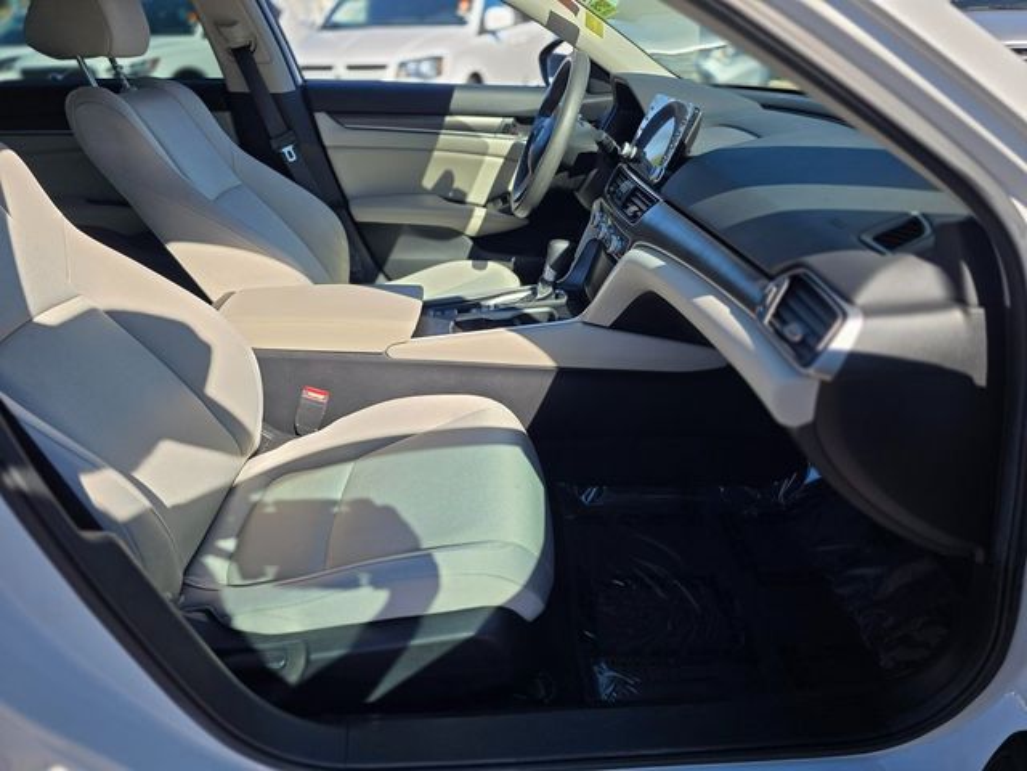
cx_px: 514
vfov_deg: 58.9
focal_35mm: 23
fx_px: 682
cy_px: 386
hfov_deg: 73.9
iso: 80
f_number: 1.7
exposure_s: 1/3972
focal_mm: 6.3
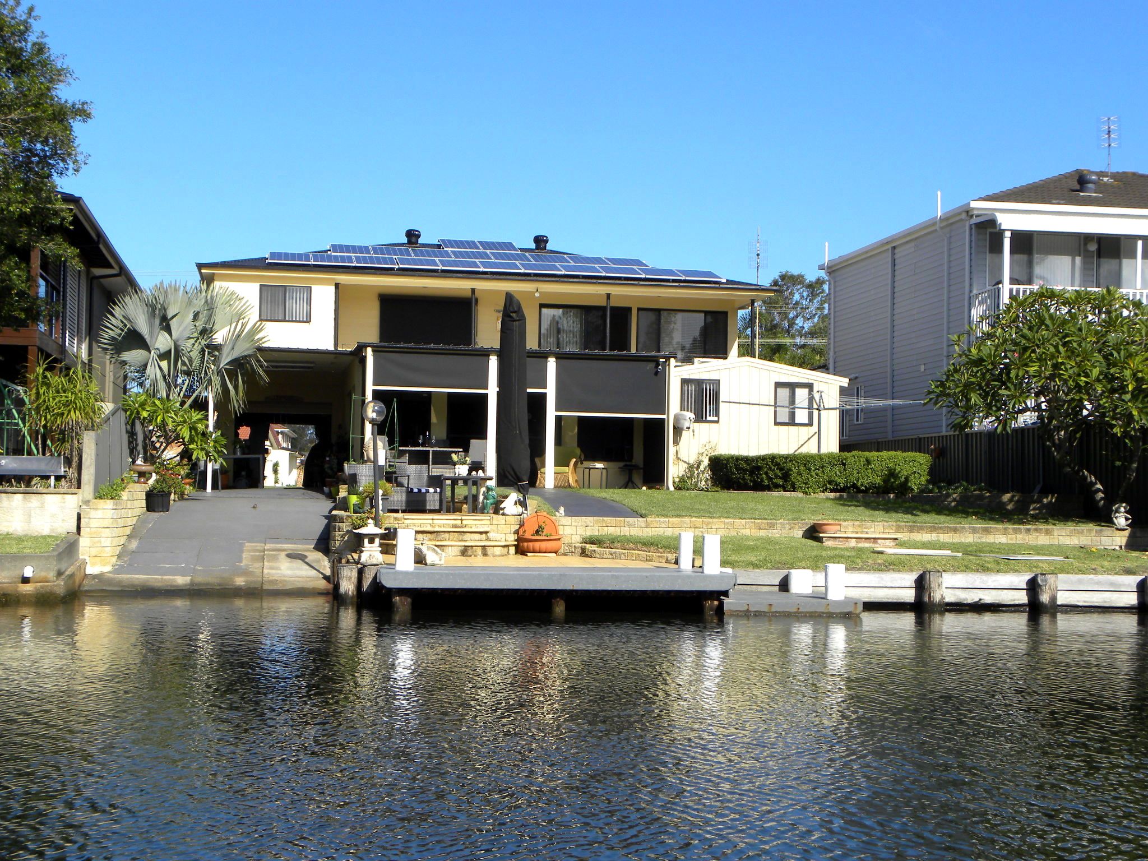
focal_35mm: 52
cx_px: 574
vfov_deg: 28.0
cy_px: 430
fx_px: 1725
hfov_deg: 36.8
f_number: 5.6
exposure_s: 1/300
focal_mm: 9.2
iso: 64
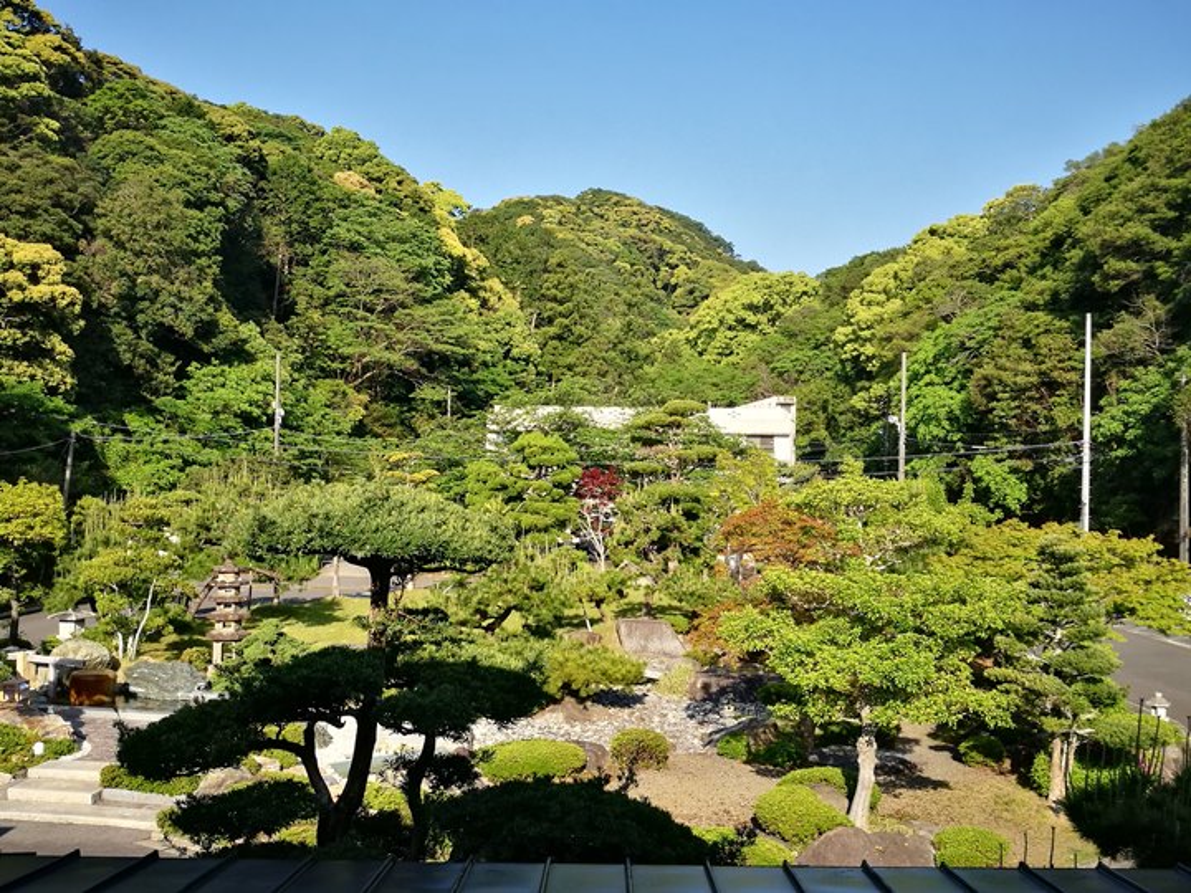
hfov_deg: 49.0
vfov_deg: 37.7
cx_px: 596
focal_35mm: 38
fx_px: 1307
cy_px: 446
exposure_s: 1/497
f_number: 2.2
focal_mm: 4.5
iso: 50
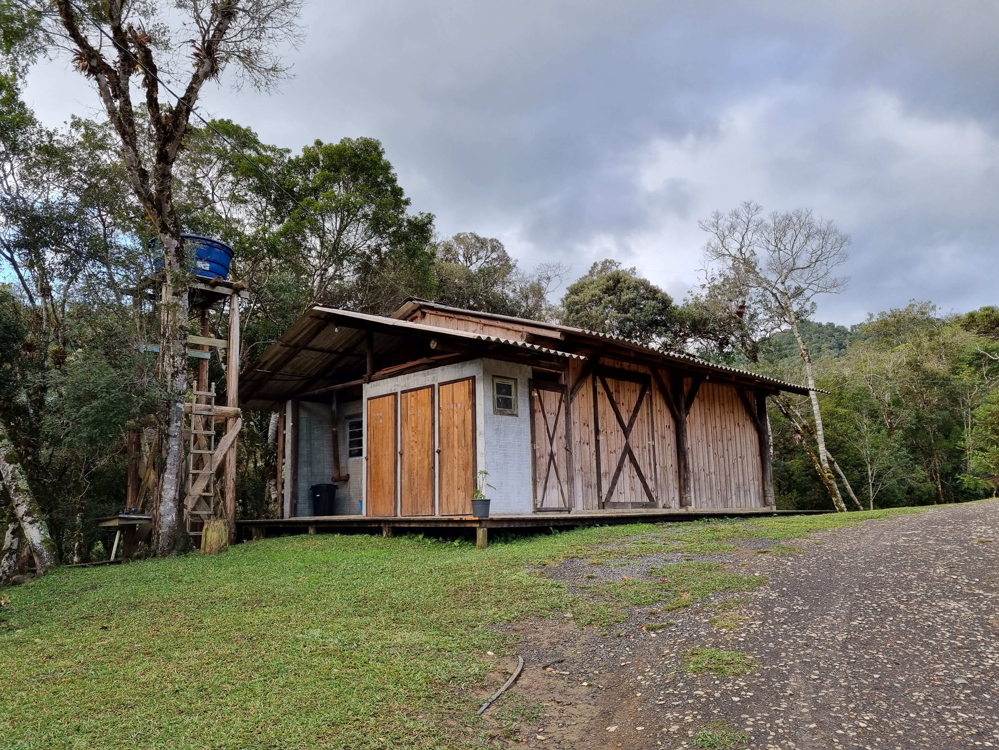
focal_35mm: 26
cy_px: 375
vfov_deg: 53.1
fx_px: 750
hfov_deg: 67.3
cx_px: 500
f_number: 1.8
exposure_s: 1/276
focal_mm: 5.4
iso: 50
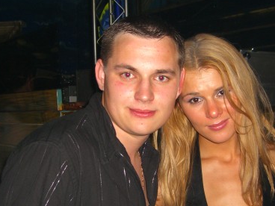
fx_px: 493
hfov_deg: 31.2
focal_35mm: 62
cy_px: 135
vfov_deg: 23.6
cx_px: 154
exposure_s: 1/60
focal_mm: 7.9
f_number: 2.8
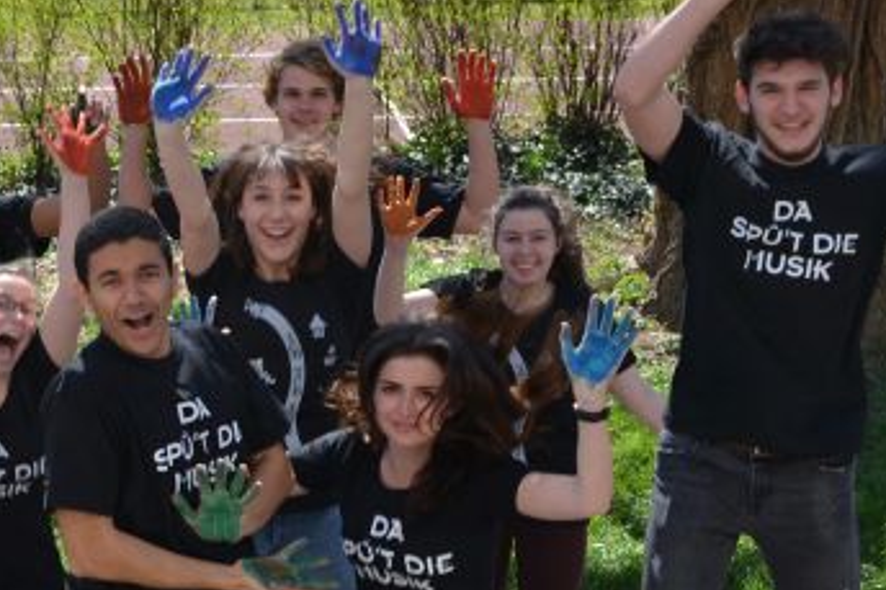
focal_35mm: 110
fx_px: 2706
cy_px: 464
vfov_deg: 12.4
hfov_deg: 18.1
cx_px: 0
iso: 100
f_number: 7.1
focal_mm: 28
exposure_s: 1/200
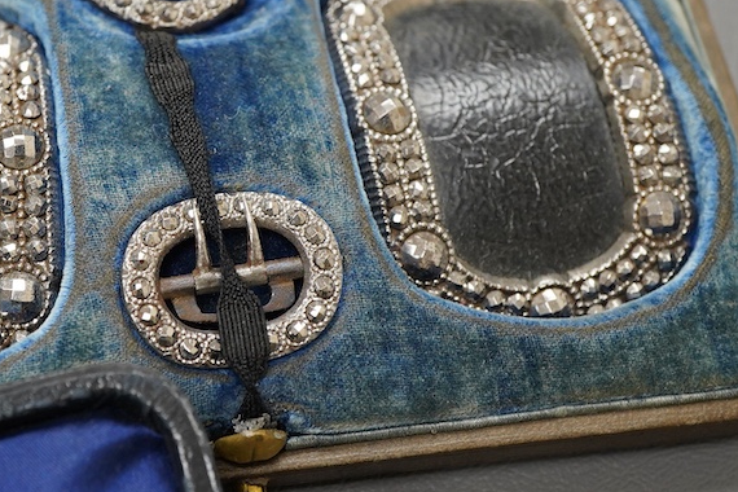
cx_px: 210
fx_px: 1455
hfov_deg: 28.1
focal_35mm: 71
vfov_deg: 19.2
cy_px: 193
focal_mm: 30
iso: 1250
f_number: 8
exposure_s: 1/125
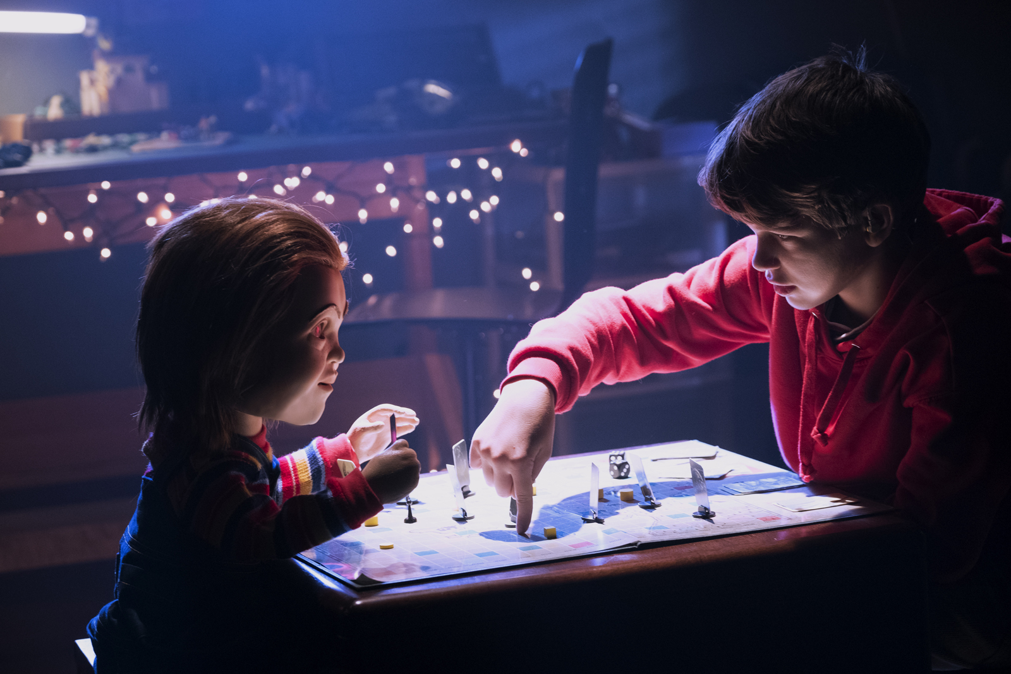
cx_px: 506
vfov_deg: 12.8
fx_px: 3005
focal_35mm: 107
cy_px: 337
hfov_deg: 19.1
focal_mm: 71.5
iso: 3200
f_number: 3.6
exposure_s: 1/125
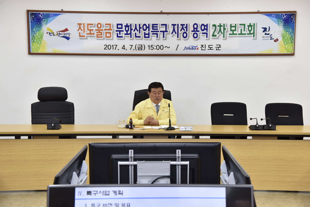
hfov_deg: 34.5
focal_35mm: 58
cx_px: 158
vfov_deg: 23.4
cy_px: 99
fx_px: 500
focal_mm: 55
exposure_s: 1/125
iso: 800
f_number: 4.5
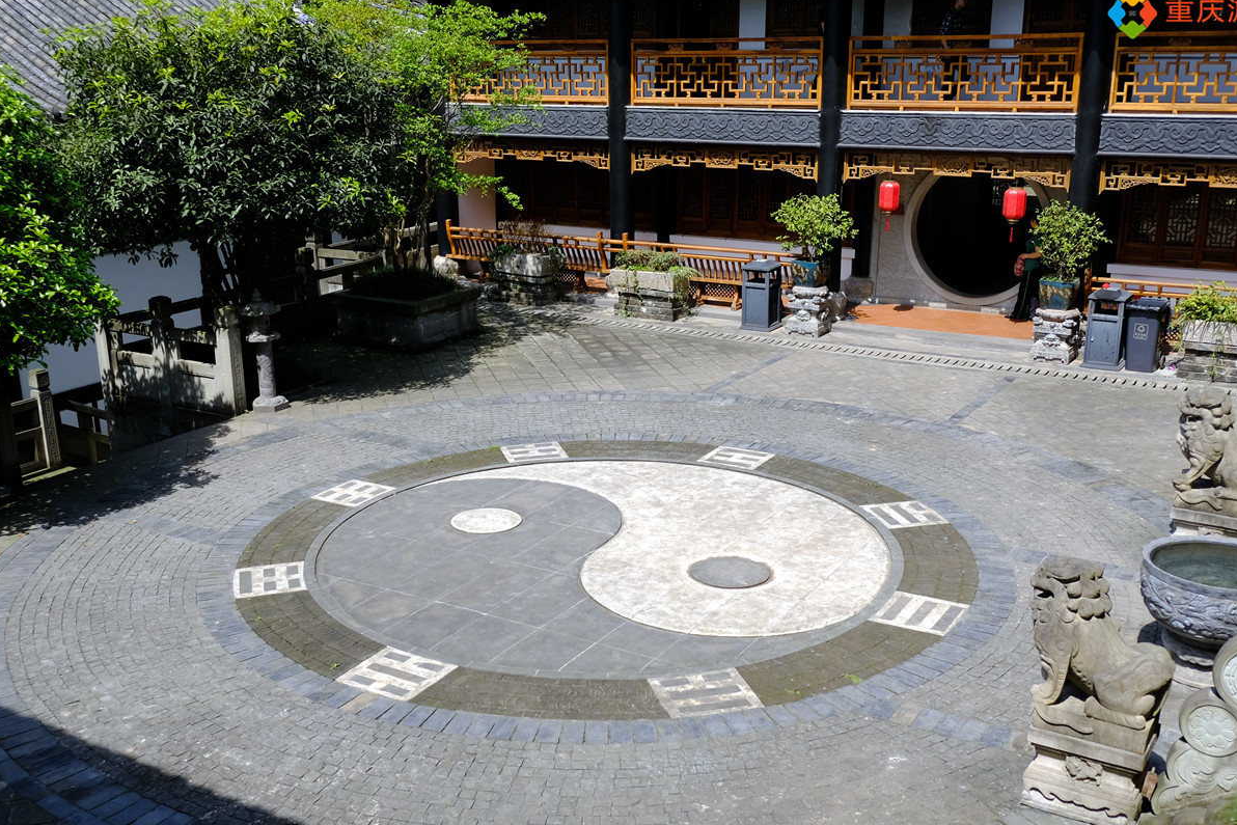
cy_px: 456
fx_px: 1340
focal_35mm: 39
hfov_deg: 49.5
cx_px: 558
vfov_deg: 34.2
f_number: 3.2
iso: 200
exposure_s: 1/1700
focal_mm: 20.5
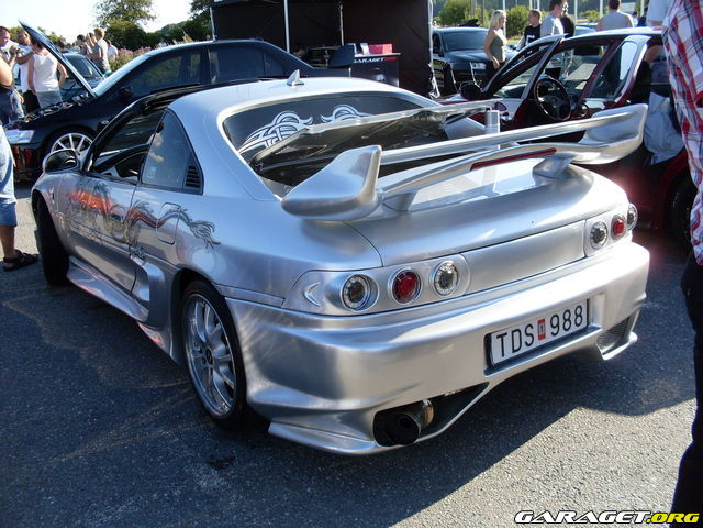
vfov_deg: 37.7
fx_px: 772
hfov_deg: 49.0
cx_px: 352
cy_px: 264
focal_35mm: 38
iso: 80
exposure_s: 1/500
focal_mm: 6.3
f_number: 2.8
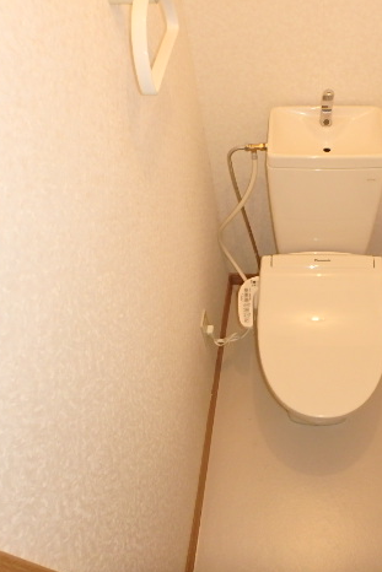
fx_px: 477
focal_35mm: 30
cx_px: 296
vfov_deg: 61.9
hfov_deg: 42.0
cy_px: 281
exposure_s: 1/30
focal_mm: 3.7
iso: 400
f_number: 3.5
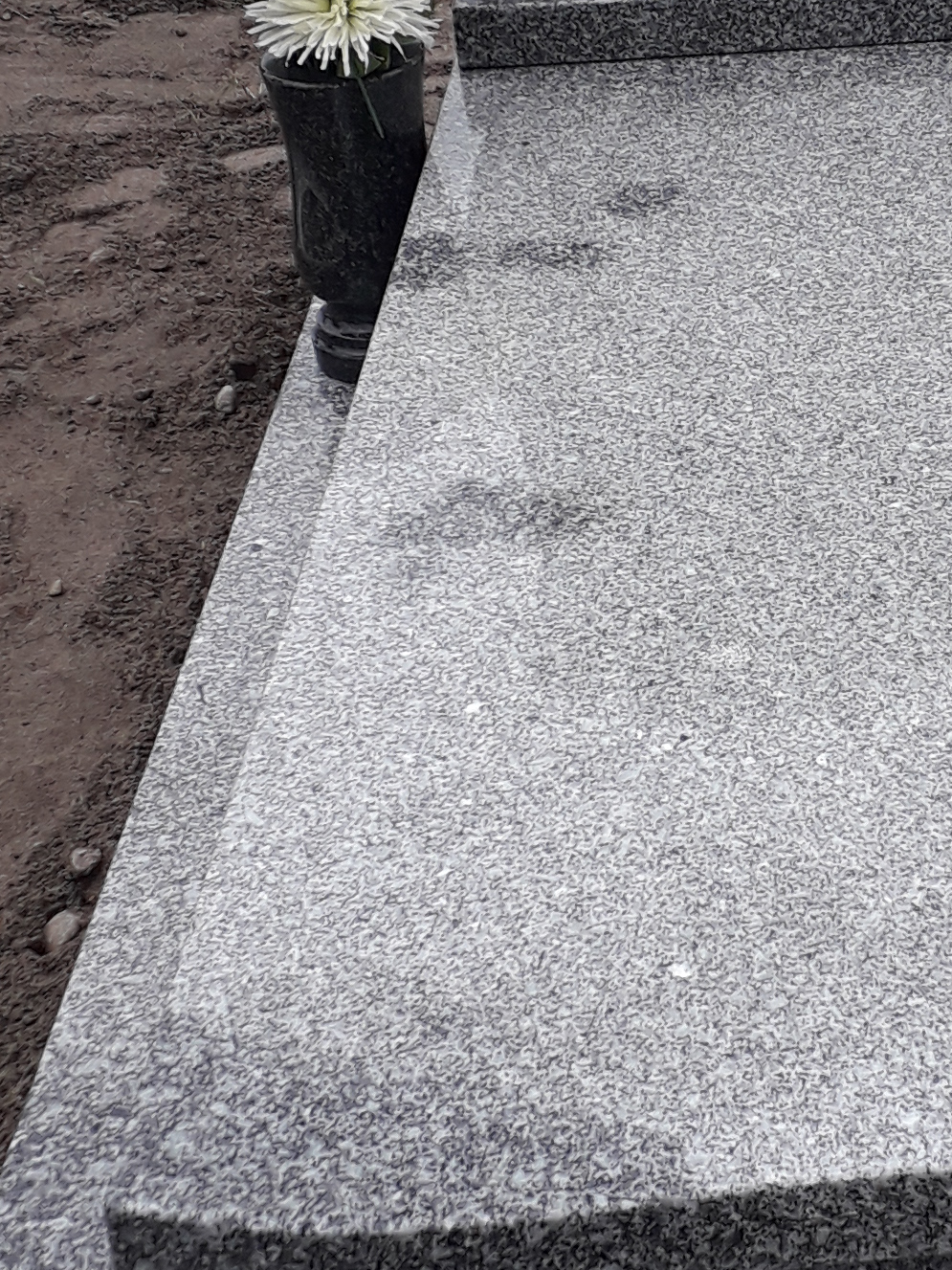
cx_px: 808
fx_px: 3081
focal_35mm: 84
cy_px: 455
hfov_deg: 17.4
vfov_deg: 23.2
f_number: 1.9
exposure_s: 1/229
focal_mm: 3.6
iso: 40
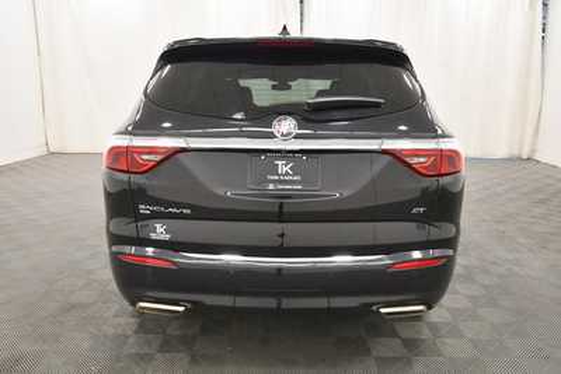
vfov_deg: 43.6
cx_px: 280
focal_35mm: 30
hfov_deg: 61.9
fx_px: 468
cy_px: 187
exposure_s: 1/125
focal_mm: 20
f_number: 5.6
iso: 1400
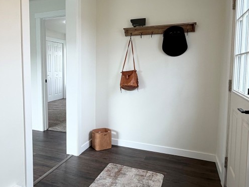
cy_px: 84
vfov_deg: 48.2
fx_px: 209
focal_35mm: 29
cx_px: 100
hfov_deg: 61.1
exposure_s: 1/120
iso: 50
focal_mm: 2.22
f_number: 2.2
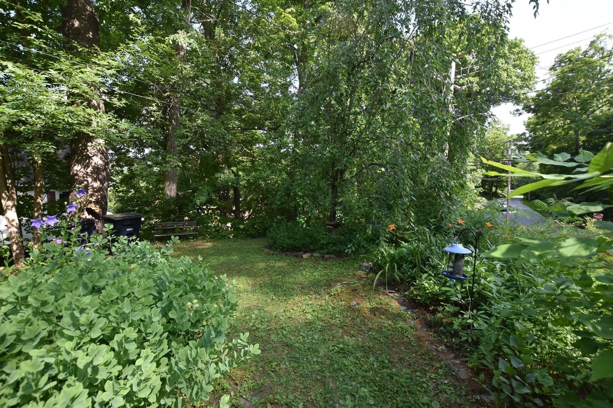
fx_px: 255
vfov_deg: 77.3
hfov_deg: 100.4
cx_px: 306
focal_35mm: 15
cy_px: 204
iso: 400
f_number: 7.1
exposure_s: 1/200
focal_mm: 10
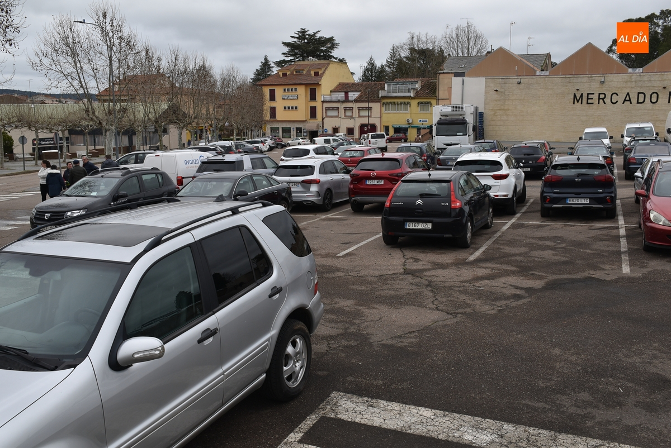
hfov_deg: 55.1
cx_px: 336
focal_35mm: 34
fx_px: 643
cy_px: 224
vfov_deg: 38.4
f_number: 8
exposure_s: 1/250
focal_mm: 23
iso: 200
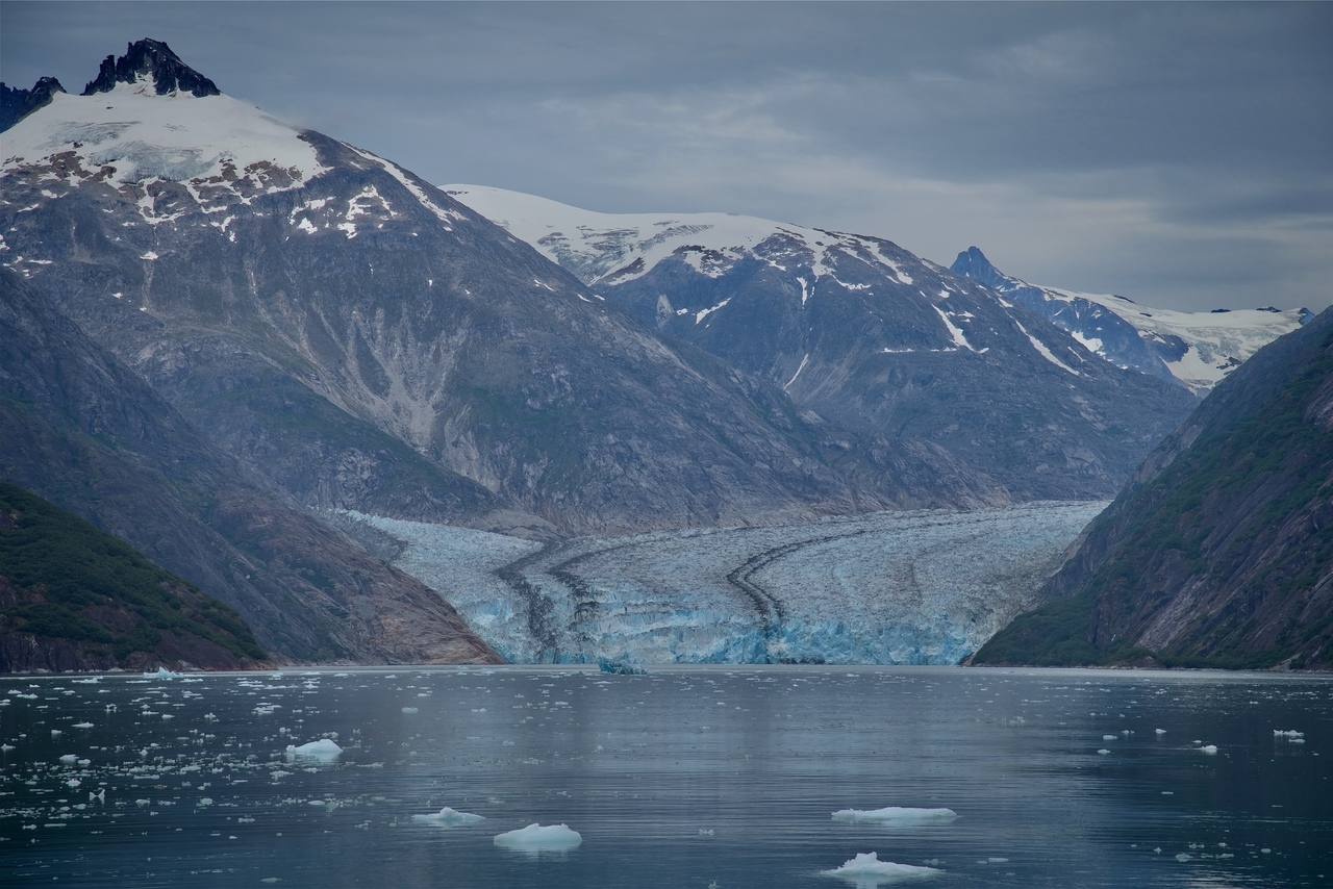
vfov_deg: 11.4
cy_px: 444
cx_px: 666
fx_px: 4444
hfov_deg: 17.1
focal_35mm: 120
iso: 100
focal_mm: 120
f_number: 8
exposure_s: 1/250
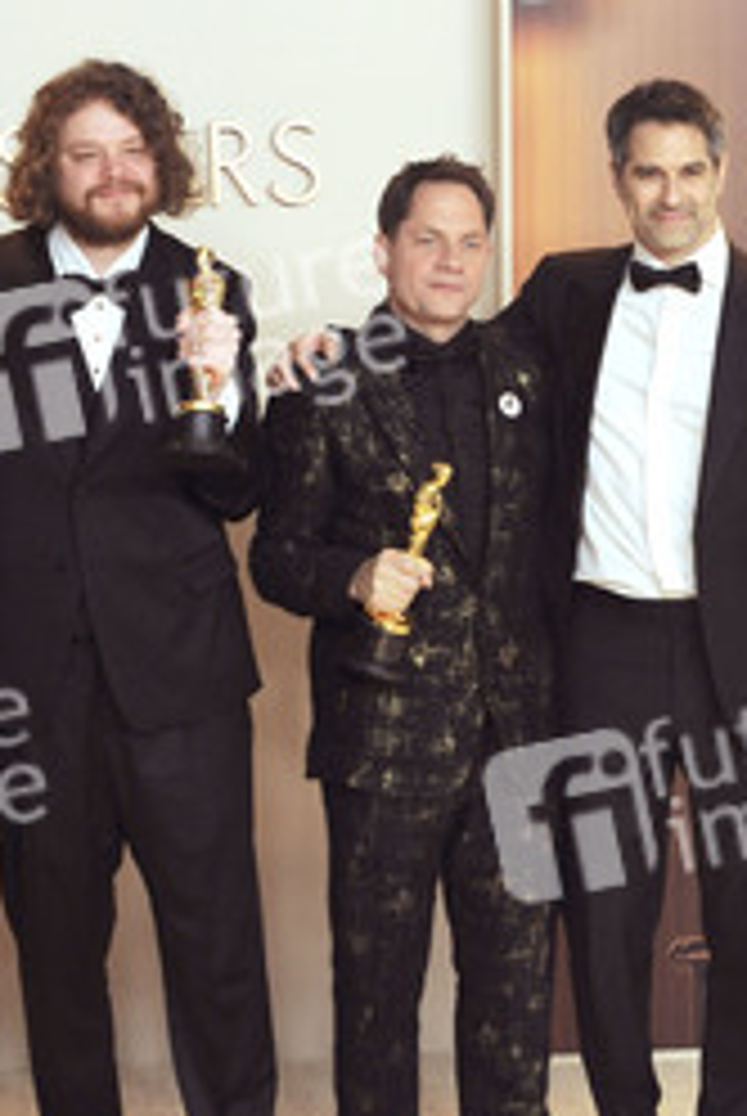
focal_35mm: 129
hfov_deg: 10.7
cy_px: 572
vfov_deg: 15.9
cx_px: 308
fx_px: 4004
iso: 2000
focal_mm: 80
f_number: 5.6
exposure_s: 1/160
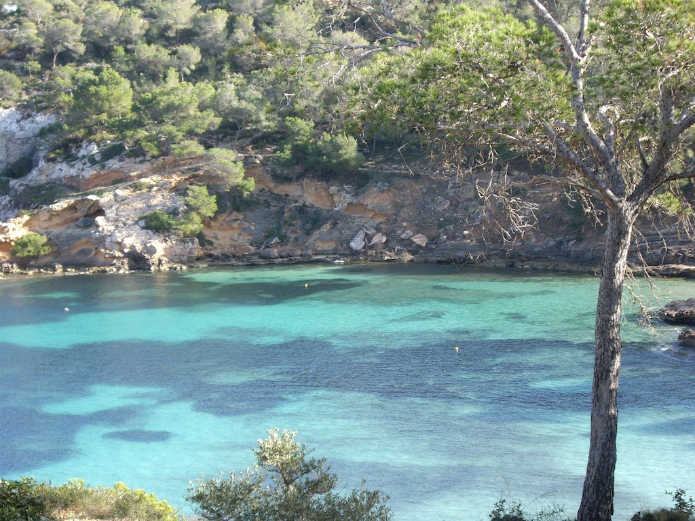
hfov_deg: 20.9
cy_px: 260
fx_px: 1887
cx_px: 348
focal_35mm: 94
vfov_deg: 15.7
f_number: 4.6
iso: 100
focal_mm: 15.3
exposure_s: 1/100
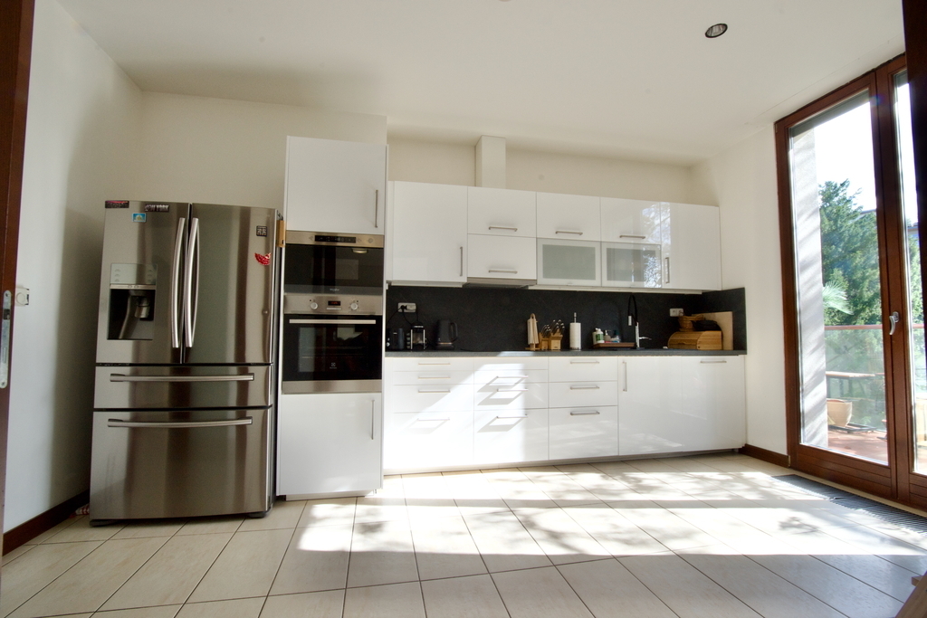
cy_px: 309
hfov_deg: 100.4
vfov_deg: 77.3
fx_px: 386
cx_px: 464
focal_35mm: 15
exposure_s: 1/10
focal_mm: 10
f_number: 22
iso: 200
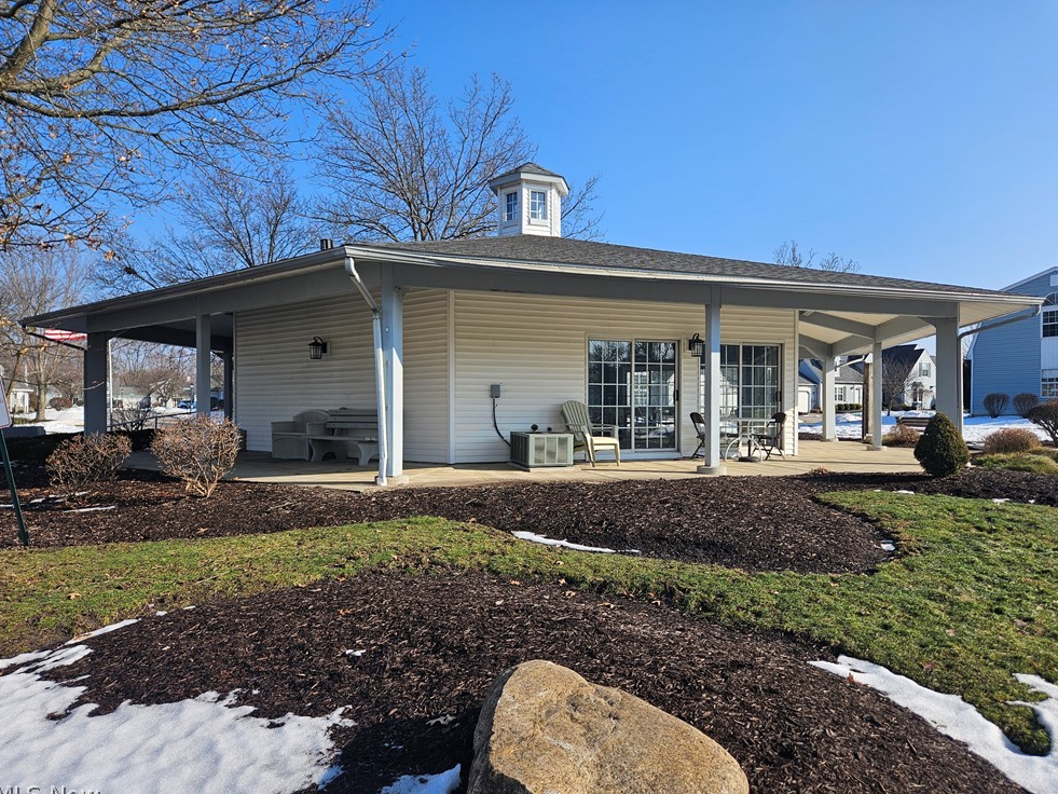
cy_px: 398
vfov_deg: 56.8
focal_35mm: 24
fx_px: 734
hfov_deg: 71.6
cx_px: 539
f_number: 1.8
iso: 25
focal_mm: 5.4
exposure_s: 1/1457
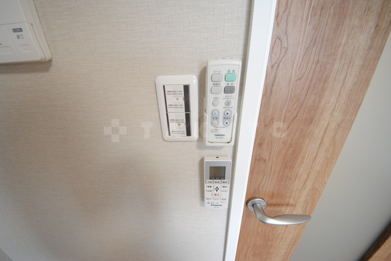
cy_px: 130
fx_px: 130
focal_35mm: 12
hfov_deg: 112.6
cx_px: 196
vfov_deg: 90.1
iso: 800
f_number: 4.5
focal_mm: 8
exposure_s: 1/40
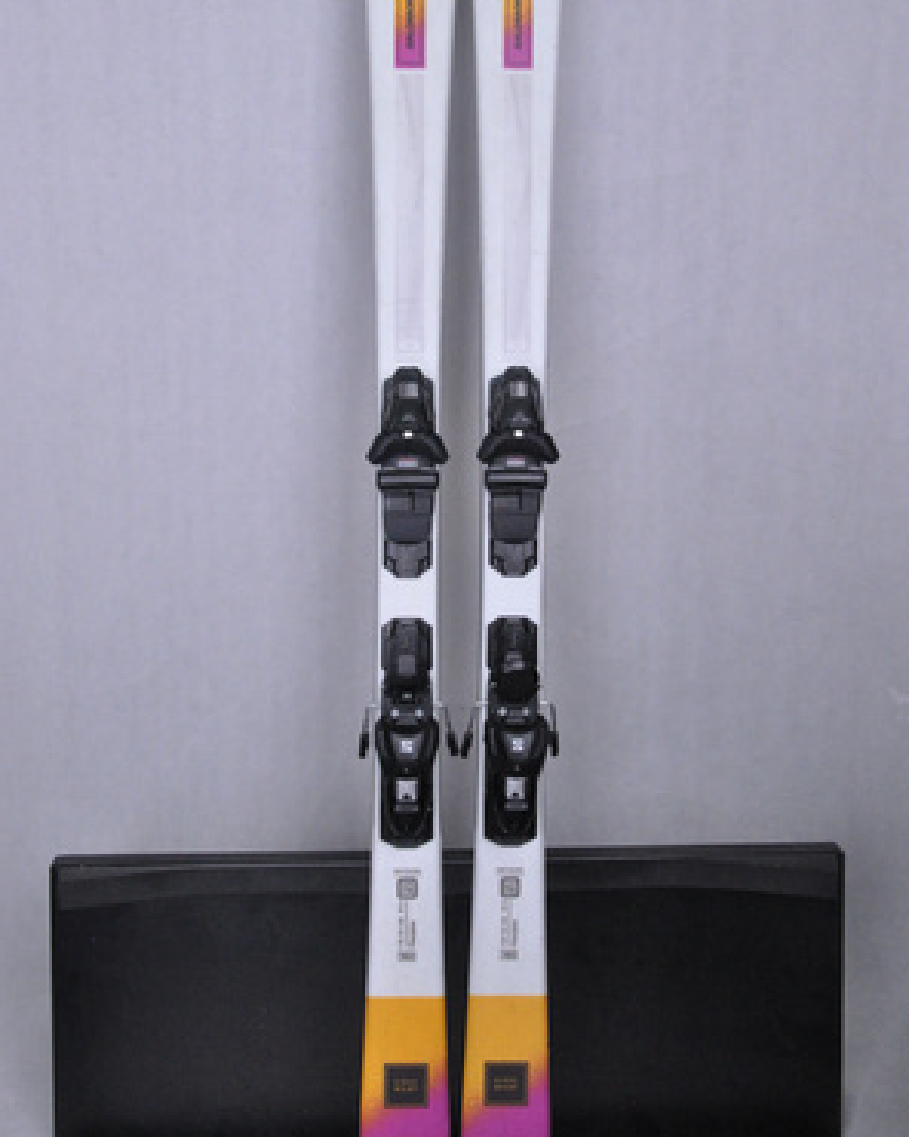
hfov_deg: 36.5
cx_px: 456
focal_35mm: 41
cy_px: 473
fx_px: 1379
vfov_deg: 44.6
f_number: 9.5
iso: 3200
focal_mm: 24
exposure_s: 1/125
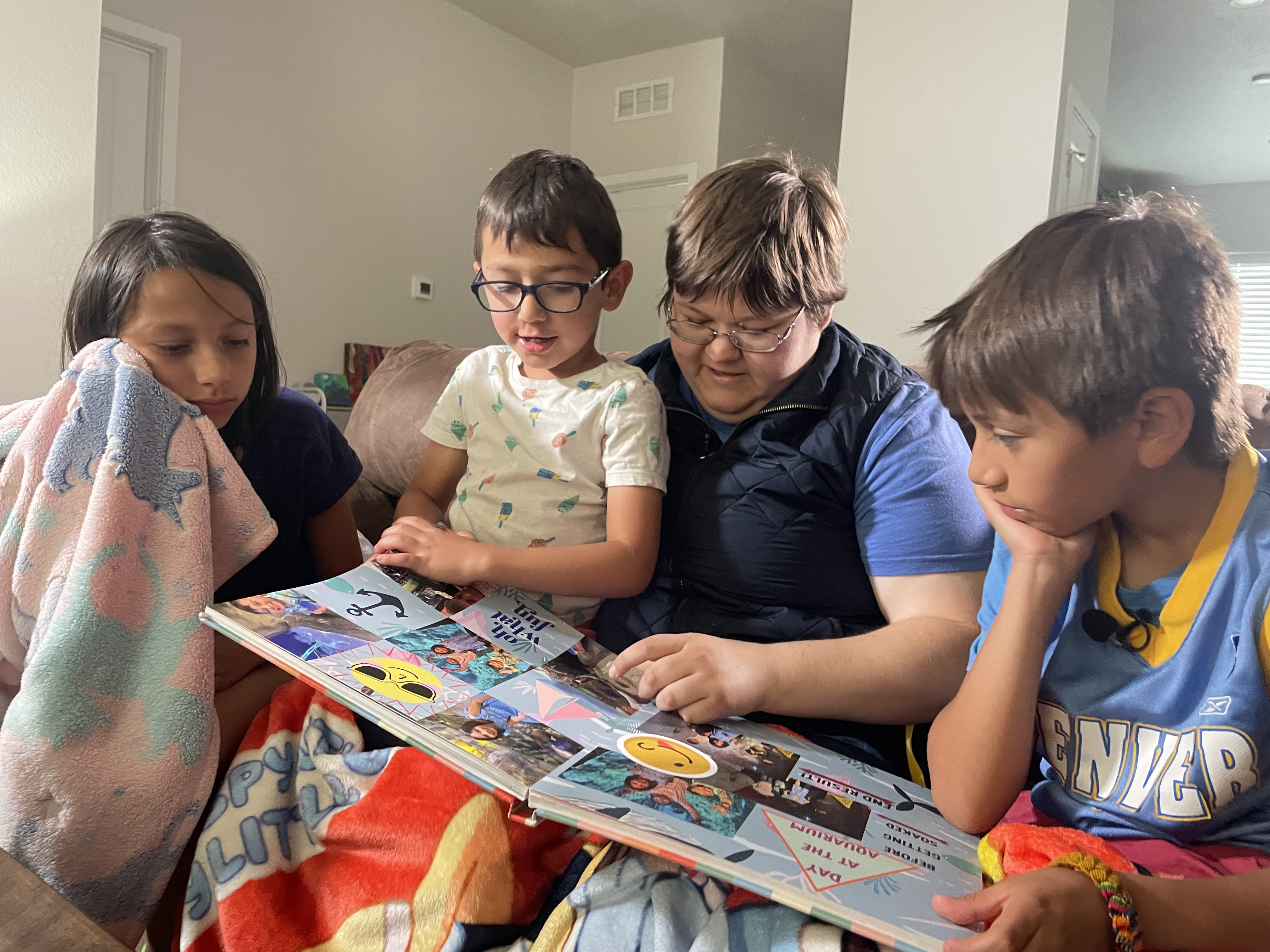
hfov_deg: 67.3
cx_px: 635
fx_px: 954
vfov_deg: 53.1
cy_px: 476
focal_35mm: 26
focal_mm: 4.2
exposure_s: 1/40
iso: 500
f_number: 1.6
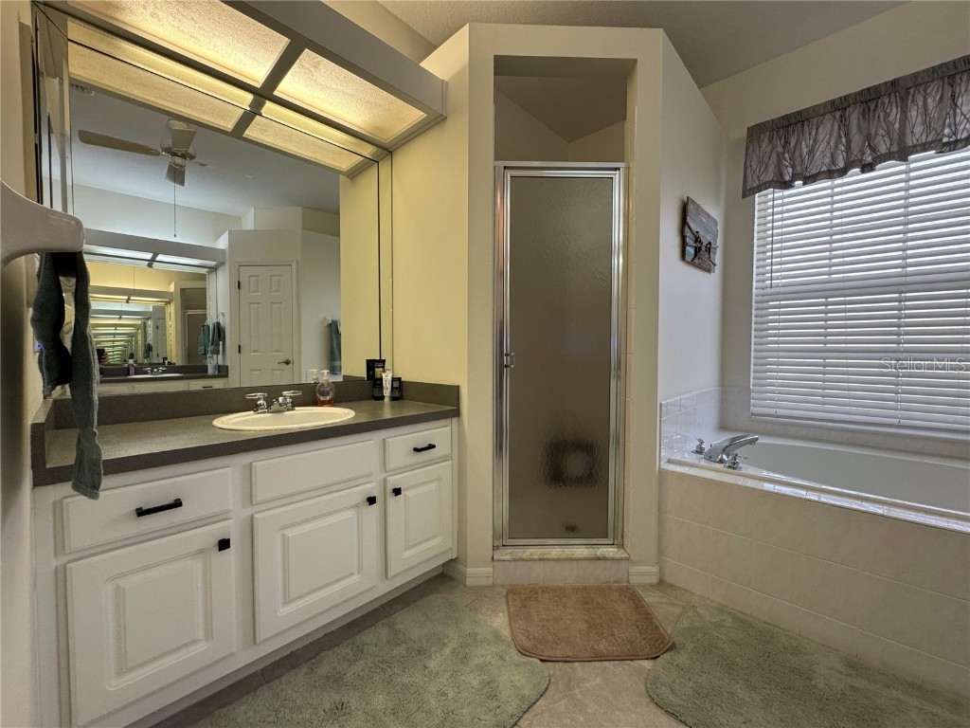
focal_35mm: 14
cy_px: 364
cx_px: 485
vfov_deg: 85.7
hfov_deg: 102.1
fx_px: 392
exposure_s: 1/120
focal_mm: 2.22
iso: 160
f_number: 2.2
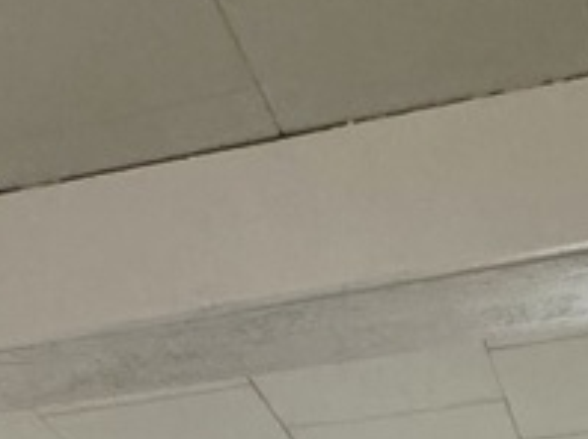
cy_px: 1510
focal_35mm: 102
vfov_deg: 9.4
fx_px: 1731
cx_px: 151
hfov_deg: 19.2
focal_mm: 2.22
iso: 320
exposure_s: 1/120
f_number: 2.2
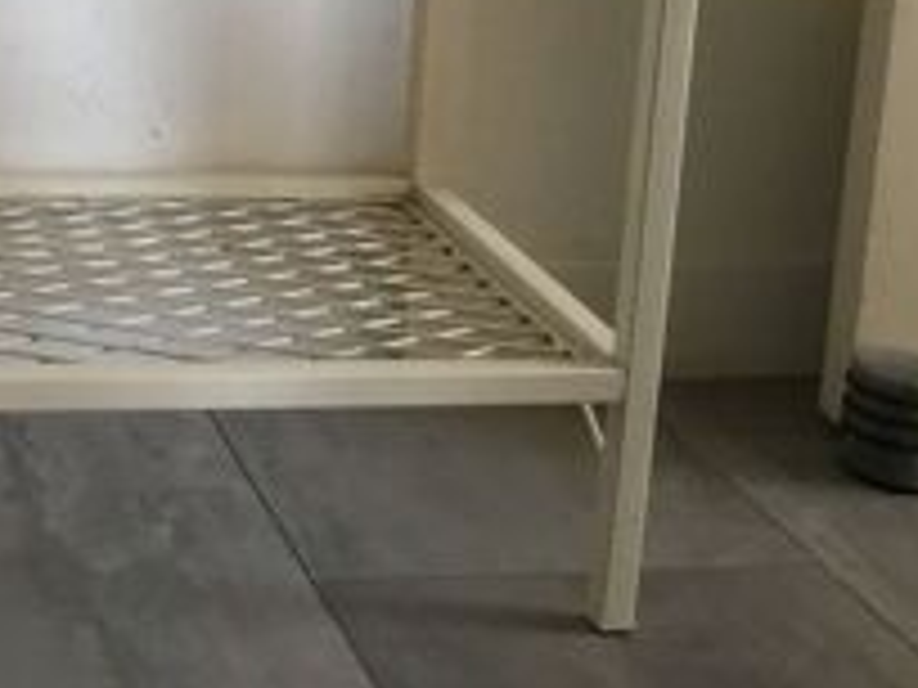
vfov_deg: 19.1
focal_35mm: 73
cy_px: -117
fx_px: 1936
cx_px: -112
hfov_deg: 24.7
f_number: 2.4
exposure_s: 1/33
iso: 80
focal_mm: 3.3
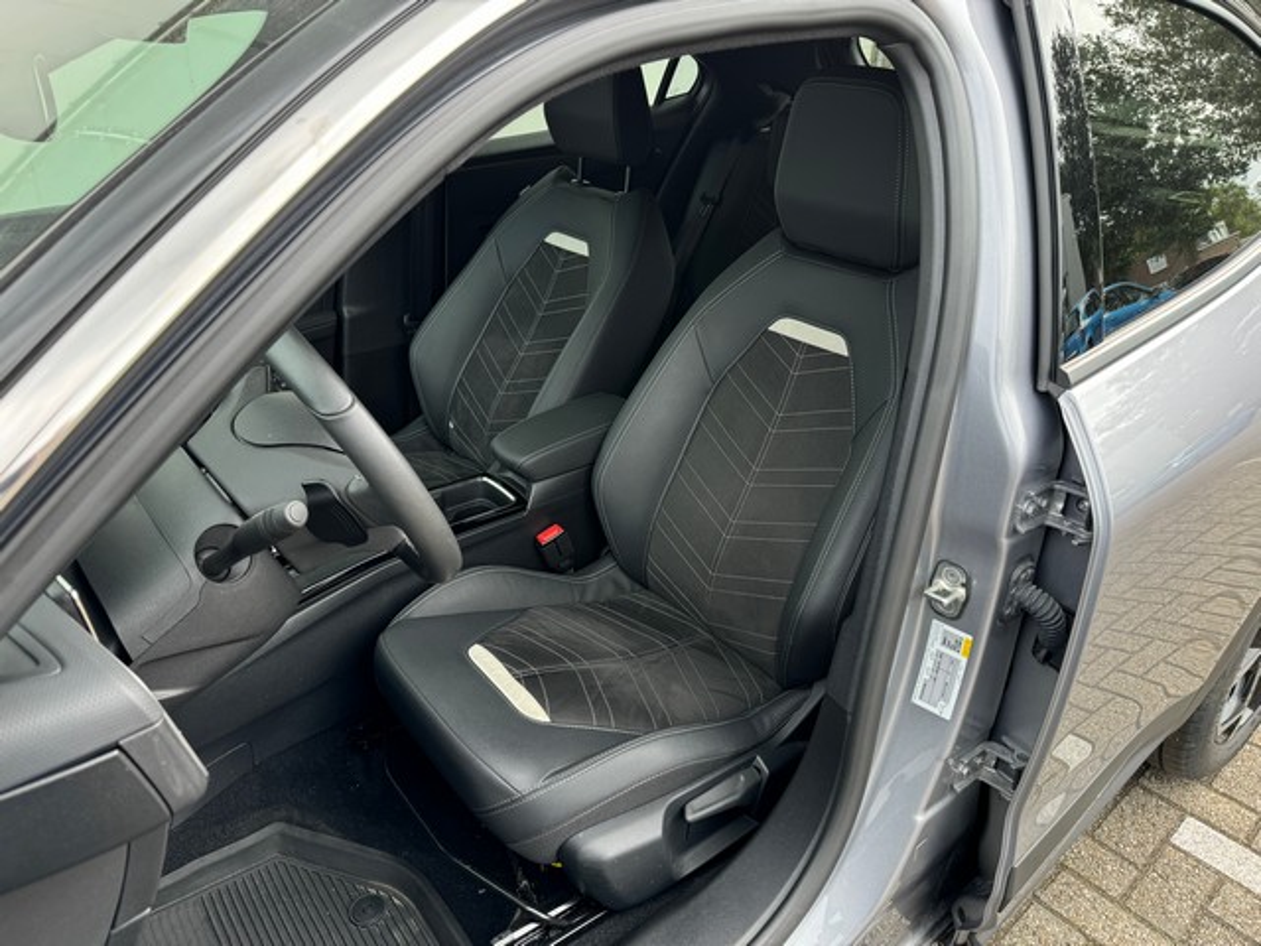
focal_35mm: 24
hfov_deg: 71.6
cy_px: 473
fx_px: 874
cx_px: 630
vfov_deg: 56.8
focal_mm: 6.76
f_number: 1.78
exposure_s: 1/198
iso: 80
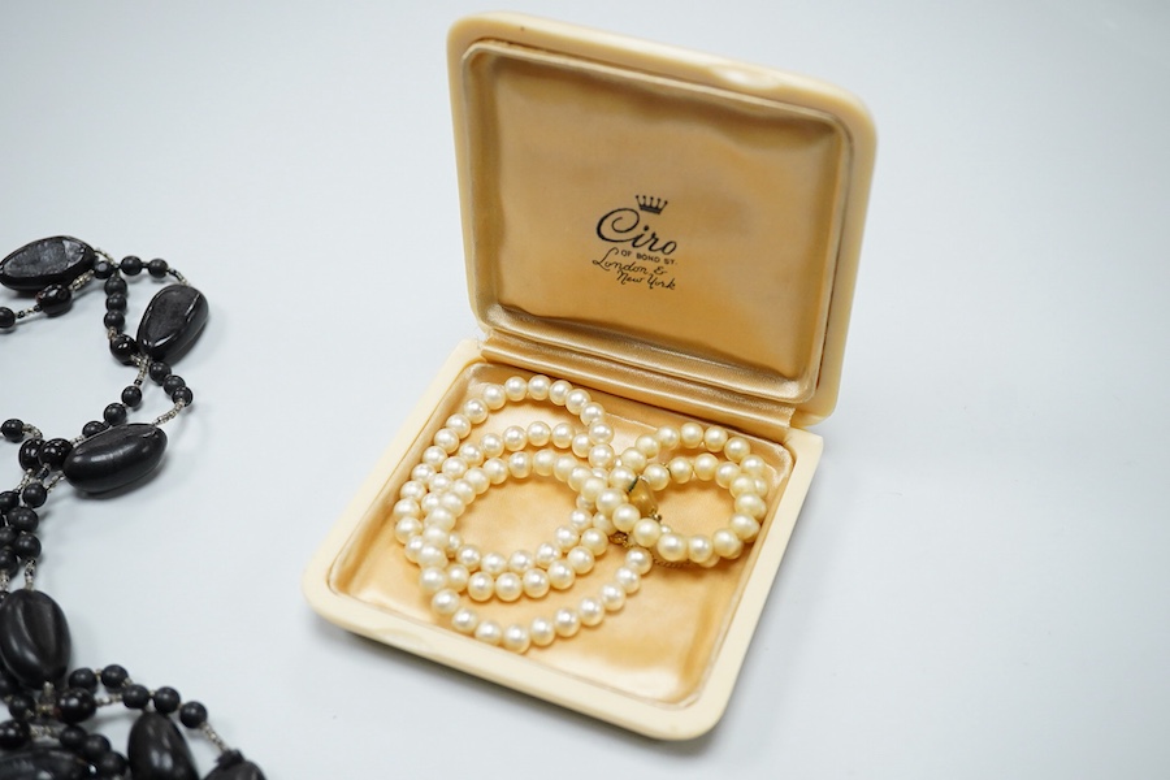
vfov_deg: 29.9
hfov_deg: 43.6
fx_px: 1462
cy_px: 390
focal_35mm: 45
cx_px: 585
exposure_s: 1/400
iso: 2500
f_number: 7.1
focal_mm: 30
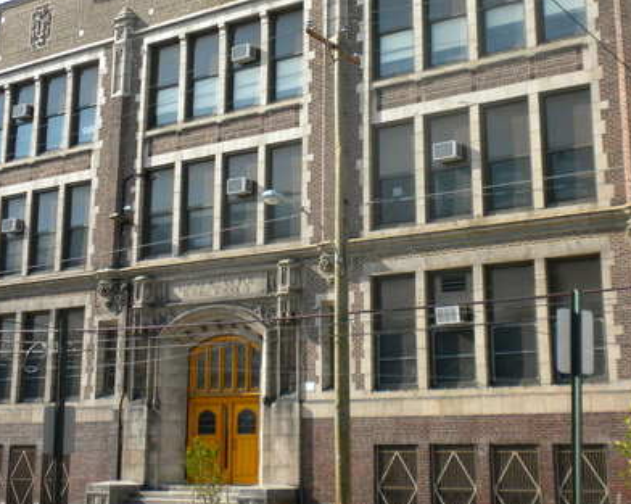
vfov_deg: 25.6
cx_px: 316
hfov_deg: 32.0
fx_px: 1101
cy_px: 167
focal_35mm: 59
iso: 64
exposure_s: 1/377
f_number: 3.5
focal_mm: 6.6
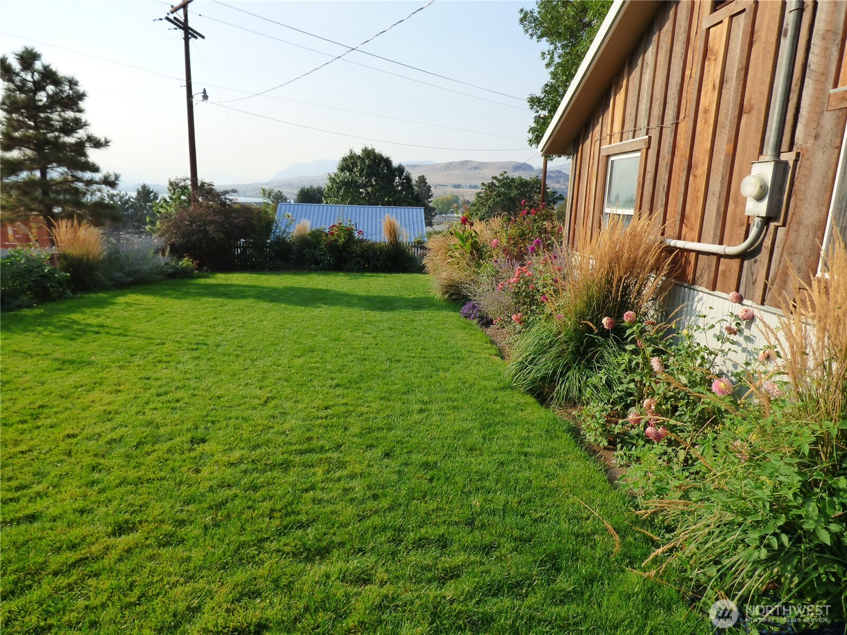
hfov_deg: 81.7
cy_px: 318
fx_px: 489
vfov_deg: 66.0
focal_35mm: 20
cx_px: 424
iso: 200
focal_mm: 3.58
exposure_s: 1/800
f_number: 4
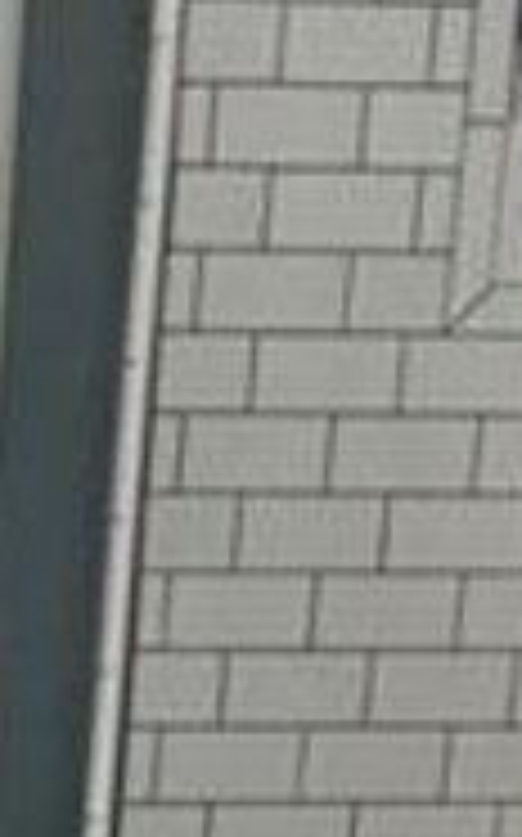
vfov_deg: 12.7
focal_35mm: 155
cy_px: 1316
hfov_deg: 7.9
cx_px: -677
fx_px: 3534
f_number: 1.78
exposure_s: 1/120
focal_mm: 6.76
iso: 125
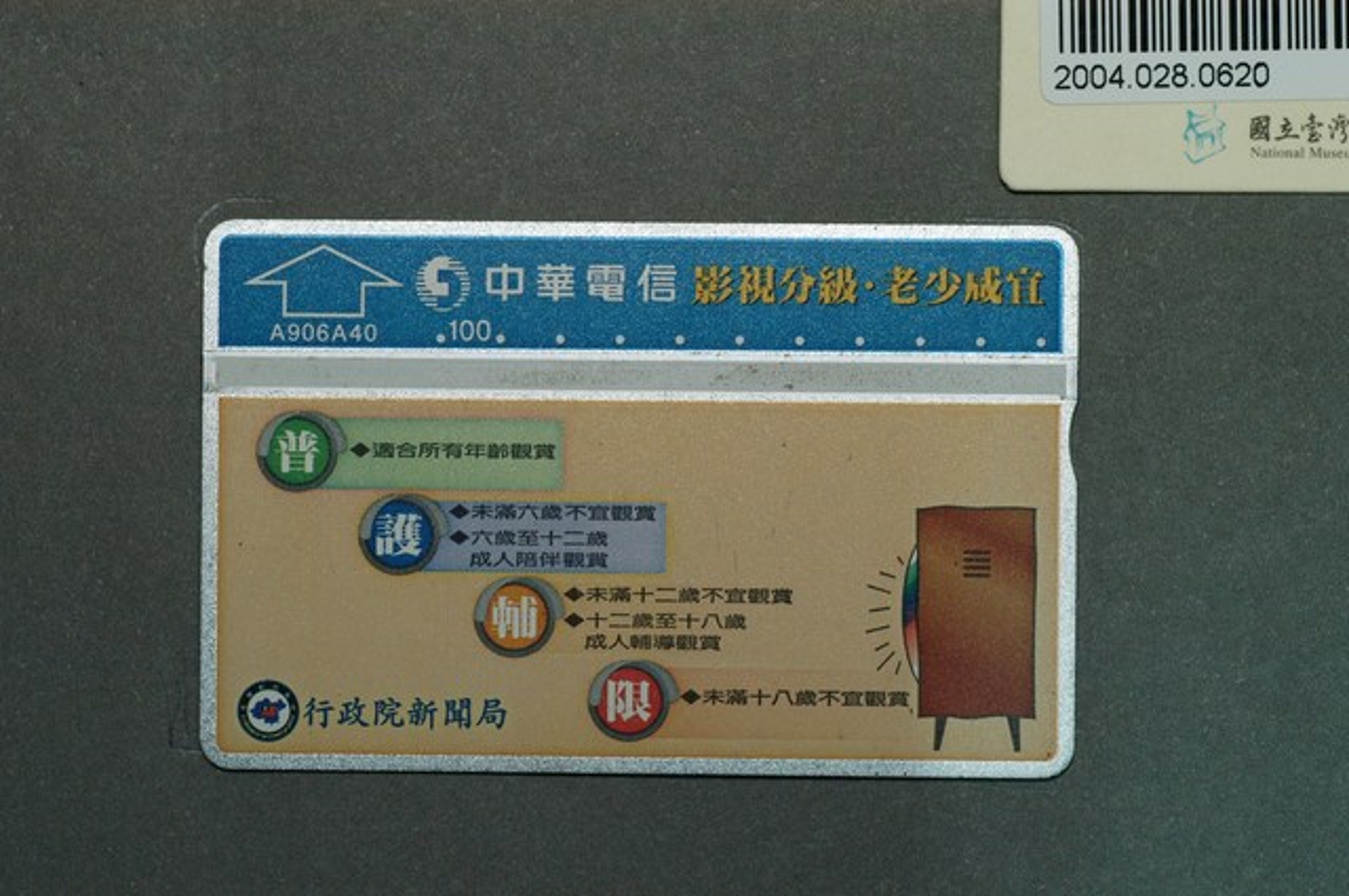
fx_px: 3368
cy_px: 448
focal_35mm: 90
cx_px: 674
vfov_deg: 15.1
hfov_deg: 22.6
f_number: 6.3
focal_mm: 60
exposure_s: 1/30
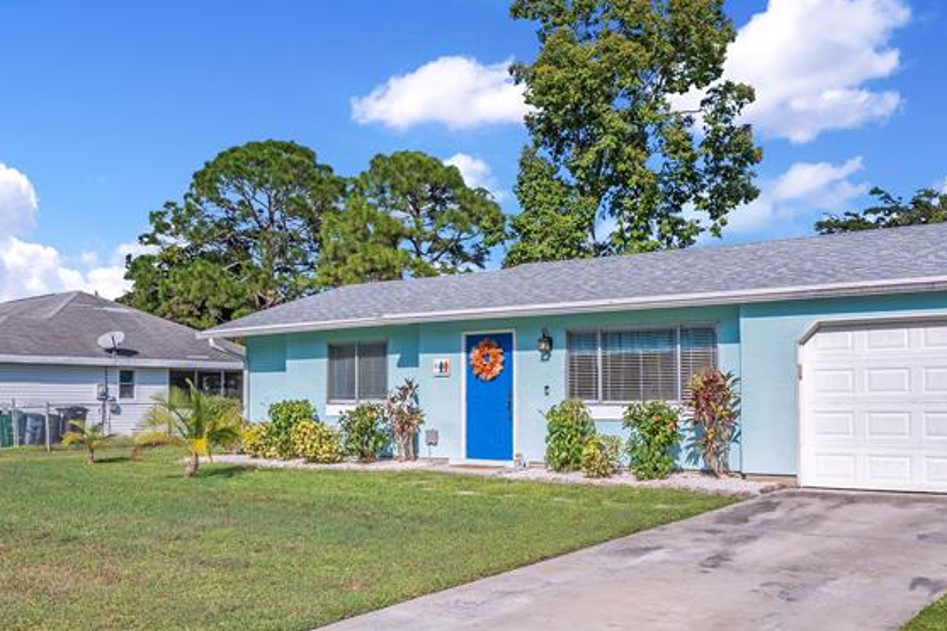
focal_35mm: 23
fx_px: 605
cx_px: 639
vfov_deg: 55.0
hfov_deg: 73.6
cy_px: 351
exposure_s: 1/250
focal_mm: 16
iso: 100
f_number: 10
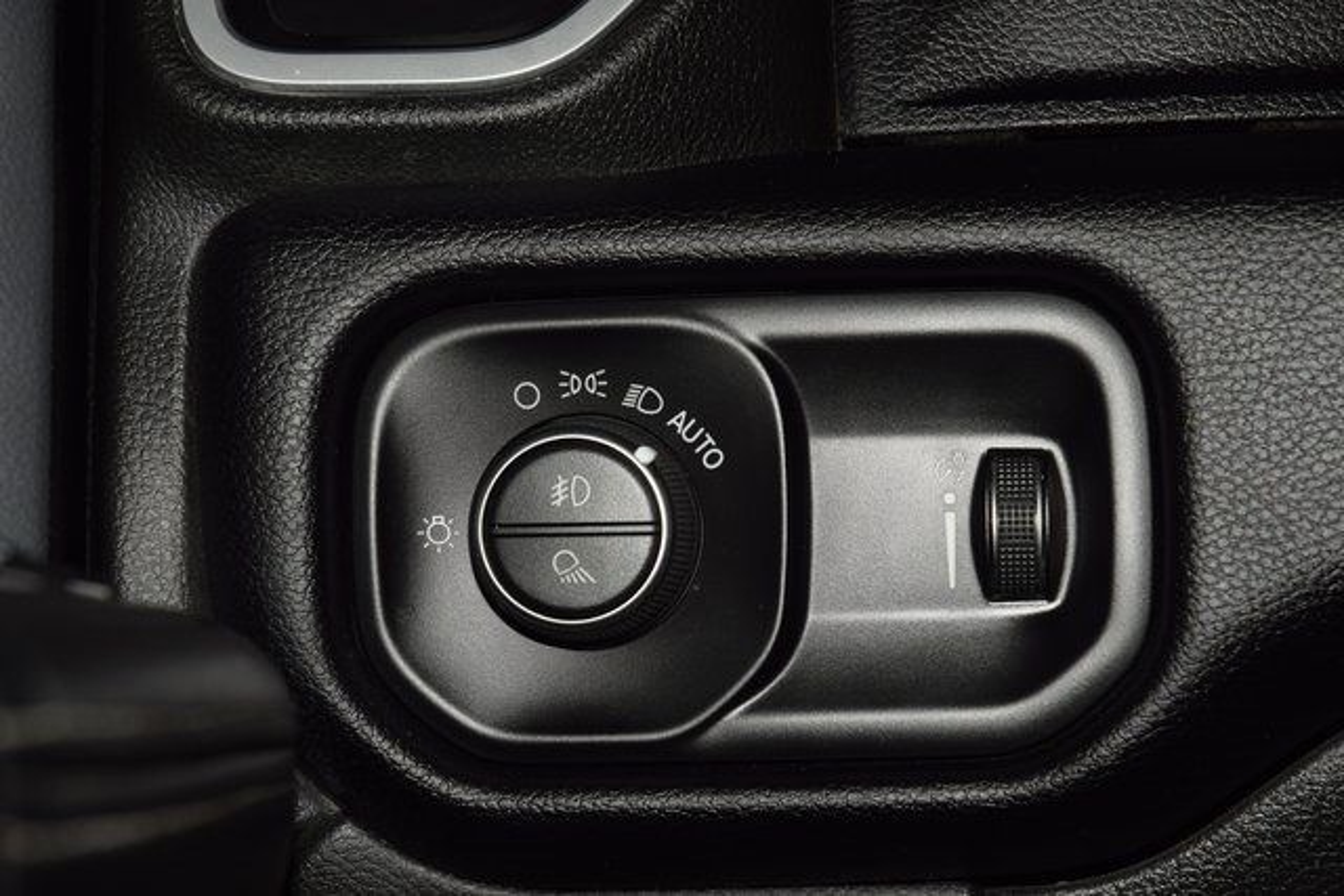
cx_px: 672
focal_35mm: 105
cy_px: 448
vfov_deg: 13.0
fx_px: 3921
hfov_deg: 19.5
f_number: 8
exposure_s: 1/125
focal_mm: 70
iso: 100
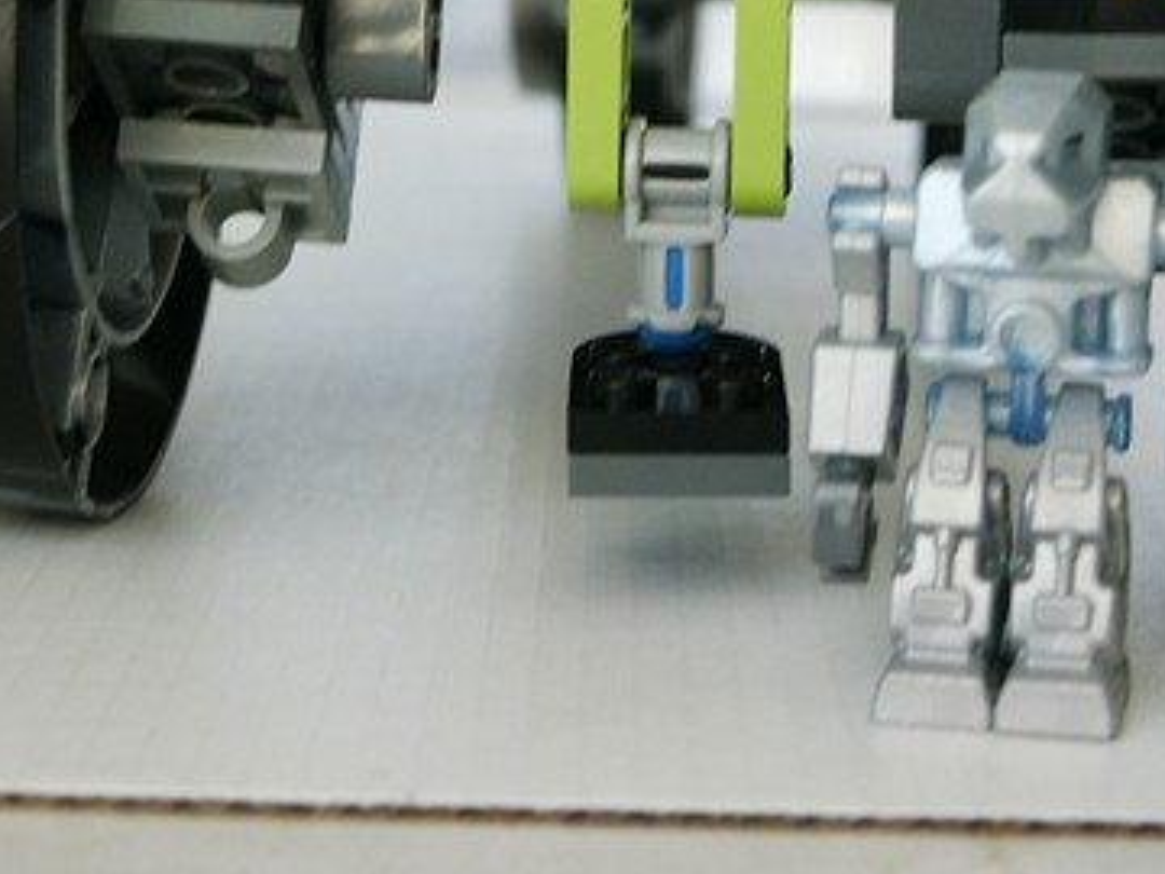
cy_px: 337
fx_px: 4375
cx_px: 595
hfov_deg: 15.2
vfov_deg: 11.4
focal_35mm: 130
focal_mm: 15.6
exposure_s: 1/125
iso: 64
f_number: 3.6
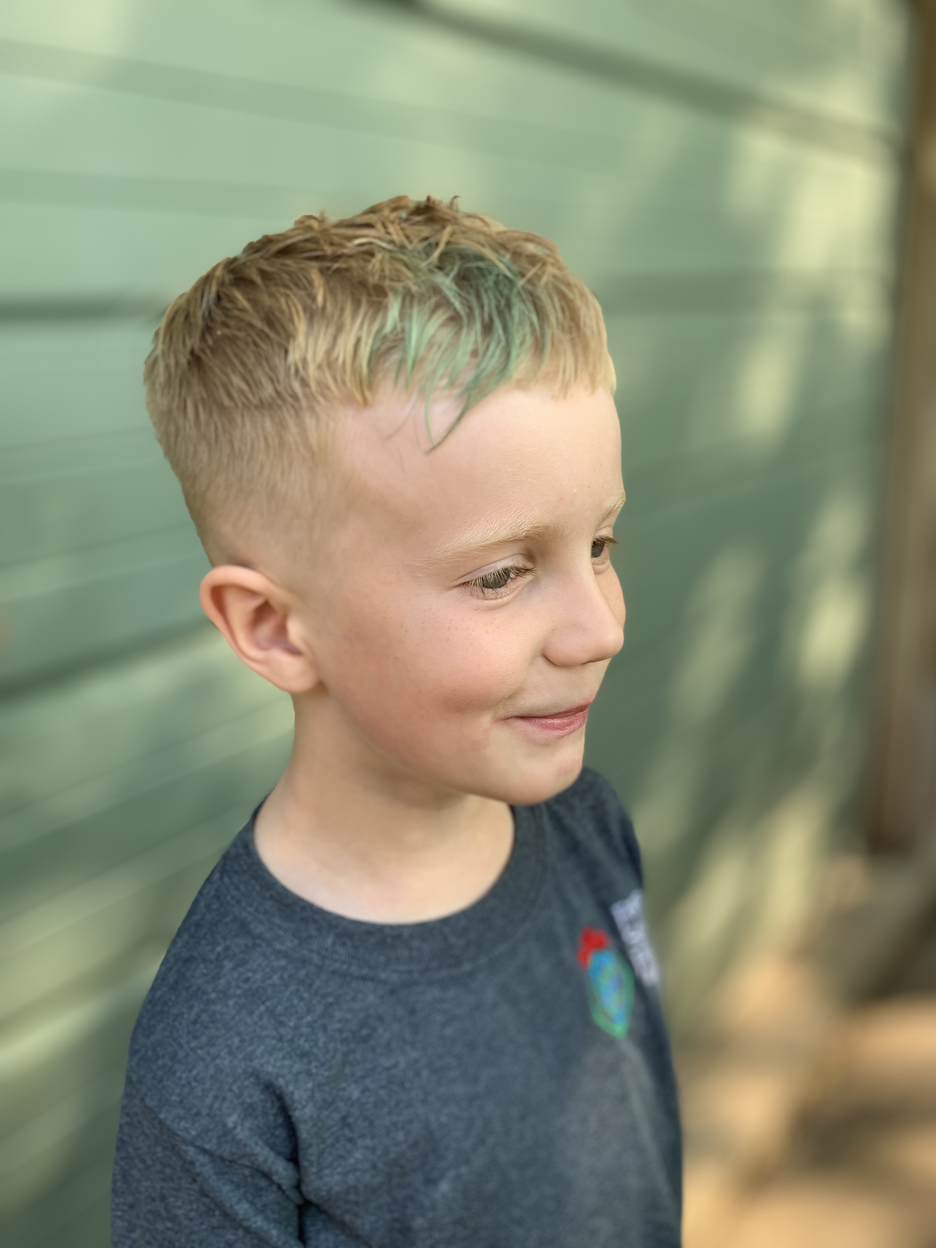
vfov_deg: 67.3
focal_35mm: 26
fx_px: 937
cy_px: 624
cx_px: 468
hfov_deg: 53.1
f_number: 1.8
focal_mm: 4.25
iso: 50
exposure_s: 1/122
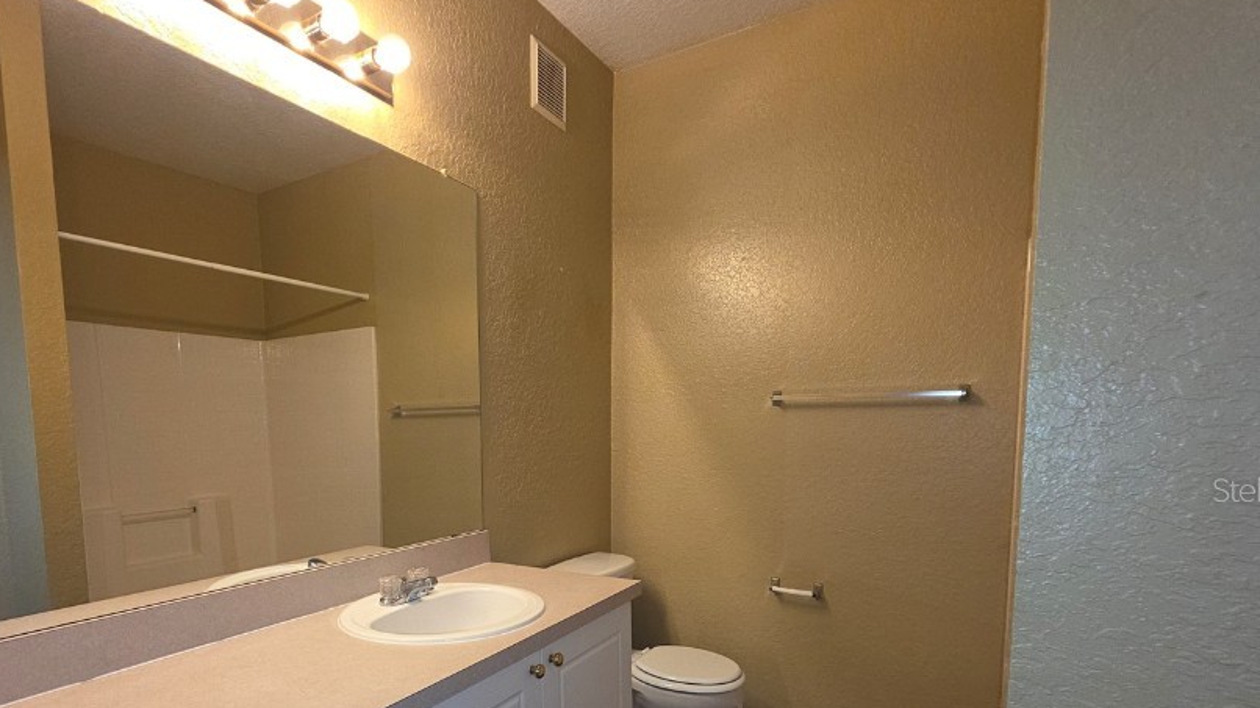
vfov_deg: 59.1
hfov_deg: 92.3
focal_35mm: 18
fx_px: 601
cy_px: 489
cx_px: 560
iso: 100
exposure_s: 1/60
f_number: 1.9
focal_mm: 2.2
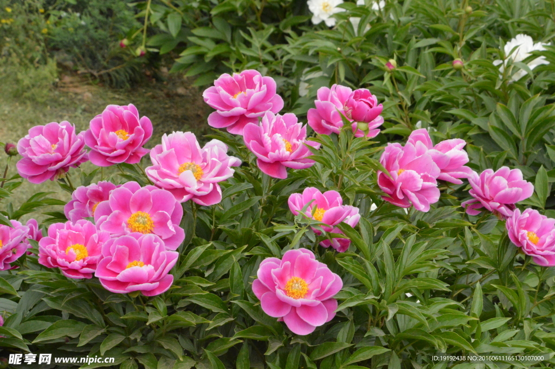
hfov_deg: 13.1
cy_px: 184
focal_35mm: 158
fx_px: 2426
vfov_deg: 8.7
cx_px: 278
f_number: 18
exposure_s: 1/250
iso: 3200
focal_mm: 105
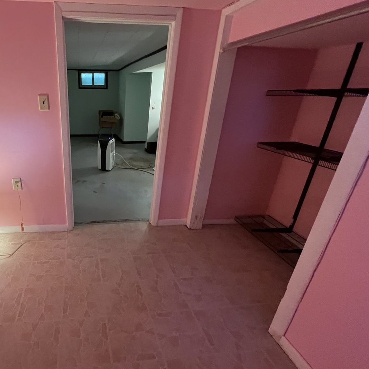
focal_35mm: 18
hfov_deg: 76.3
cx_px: 104
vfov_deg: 80.7
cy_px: 189
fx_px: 217
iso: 400
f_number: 1.8
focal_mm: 1.57
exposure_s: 1/60
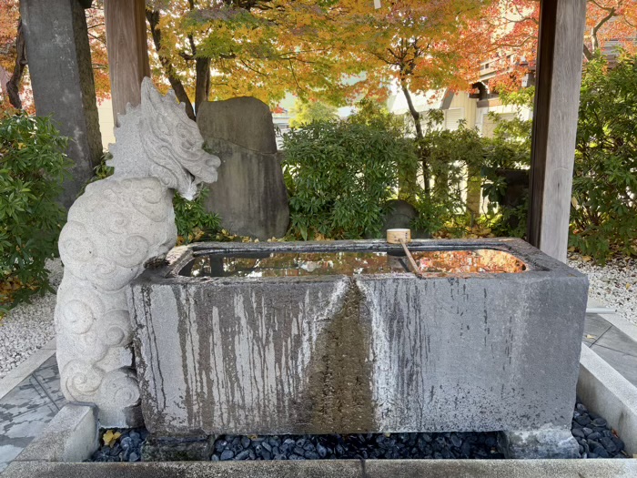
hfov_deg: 67.3
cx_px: 318
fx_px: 478
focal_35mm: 26
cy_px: 239
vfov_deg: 53.1
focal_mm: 5.96
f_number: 1.6
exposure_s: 1/121
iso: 64
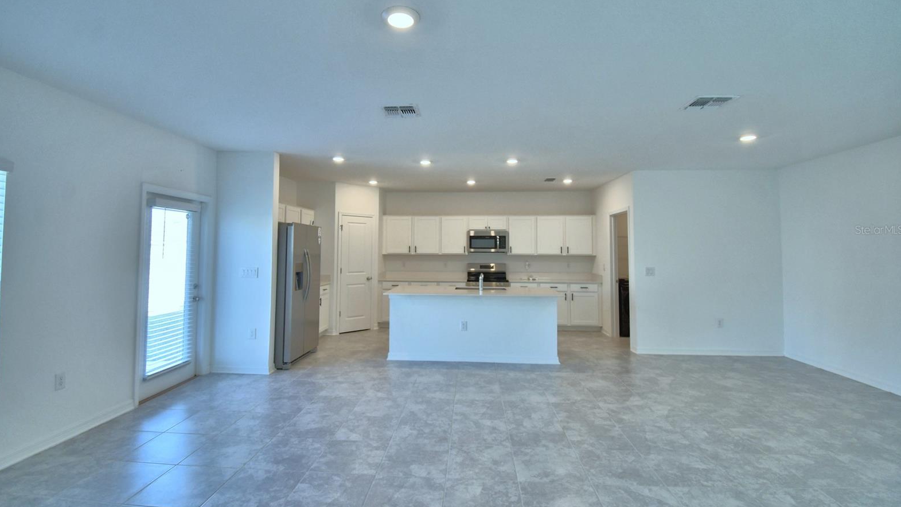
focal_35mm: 16
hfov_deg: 99.4
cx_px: 447
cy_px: 229
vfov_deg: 67.0
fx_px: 382
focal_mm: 10
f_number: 4.5
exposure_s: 1/125
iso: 280
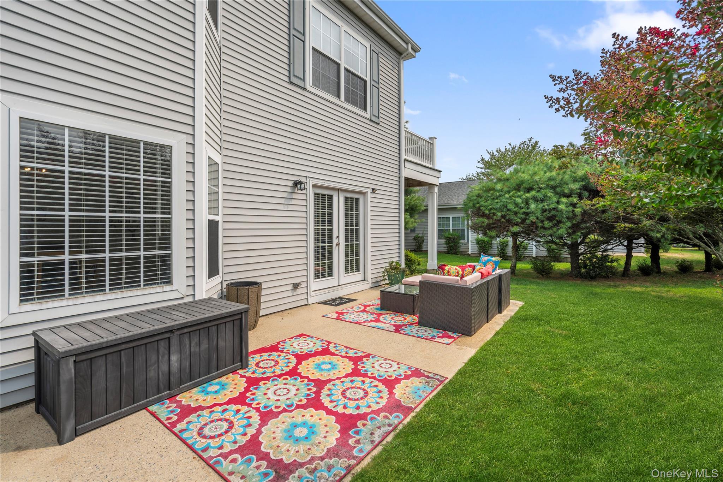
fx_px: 321
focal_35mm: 16
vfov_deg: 73.7
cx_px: 362
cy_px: 241
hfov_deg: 96.7
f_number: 5.6
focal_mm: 16
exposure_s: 1/200
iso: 100
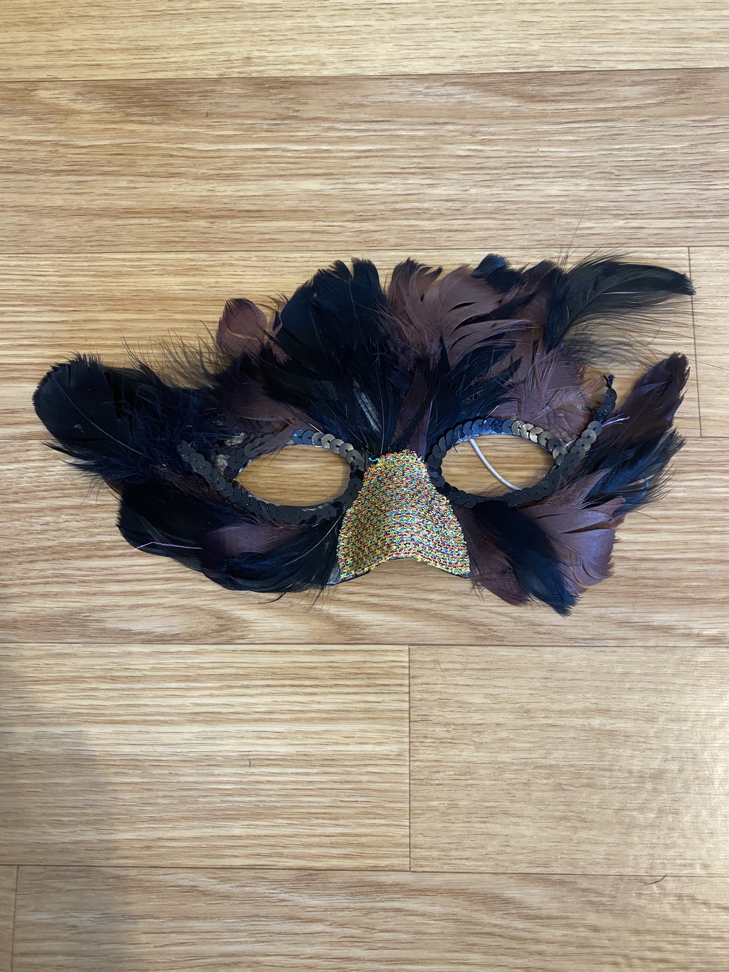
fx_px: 730
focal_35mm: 26
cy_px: 486
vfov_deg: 67.3
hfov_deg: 53.1
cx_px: 364
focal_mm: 4.25
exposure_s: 1/50
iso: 200
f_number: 1.8
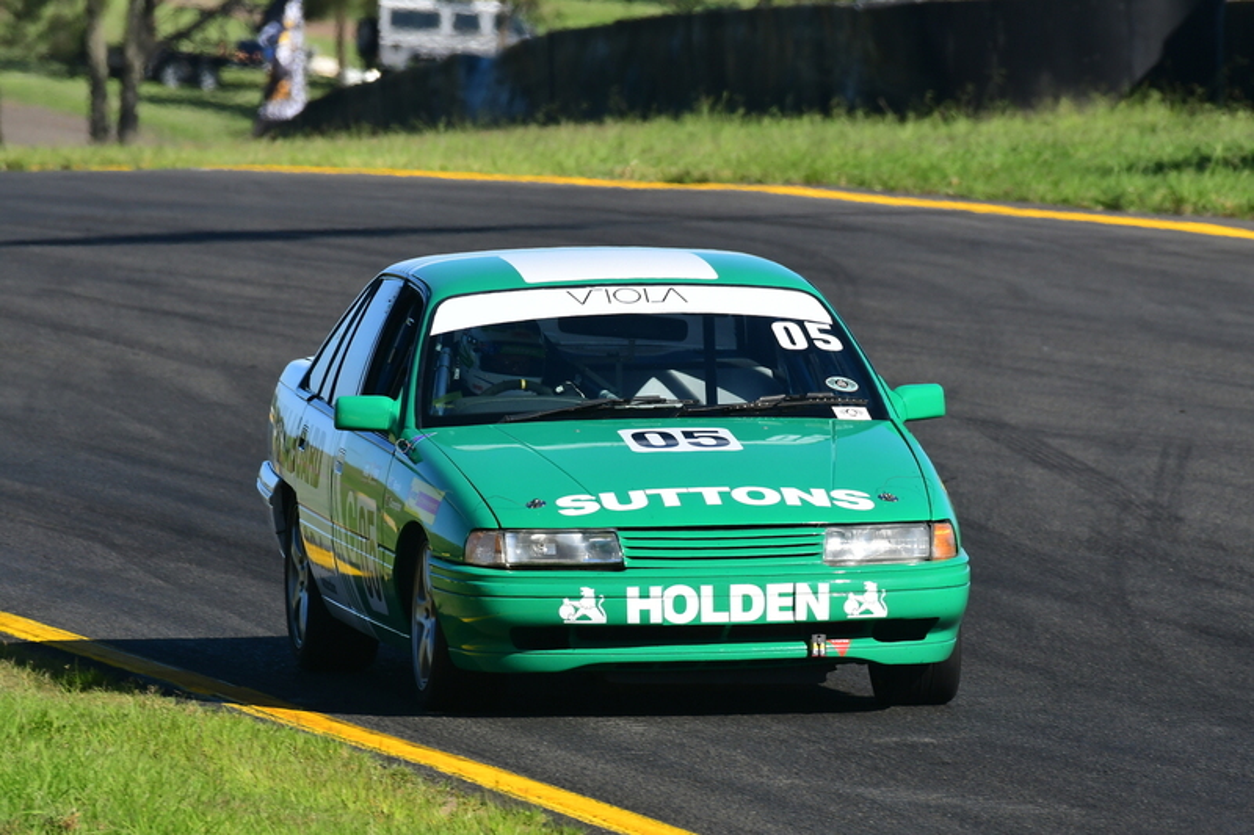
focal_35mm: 750
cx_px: 627
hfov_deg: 2.8
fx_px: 26118
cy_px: 418
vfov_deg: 1.8
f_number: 11
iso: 500
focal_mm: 500
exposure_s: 1/640
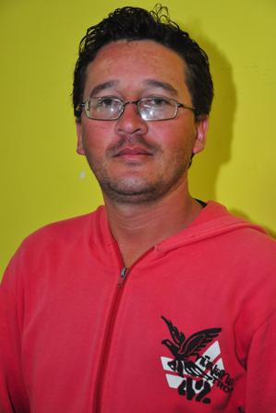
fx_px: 1000
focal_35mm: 87
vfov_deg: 23.4
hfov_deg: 15.7
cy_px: 206
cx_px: 138
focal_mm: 58
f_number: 5.6
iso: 1600
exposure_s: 1/60
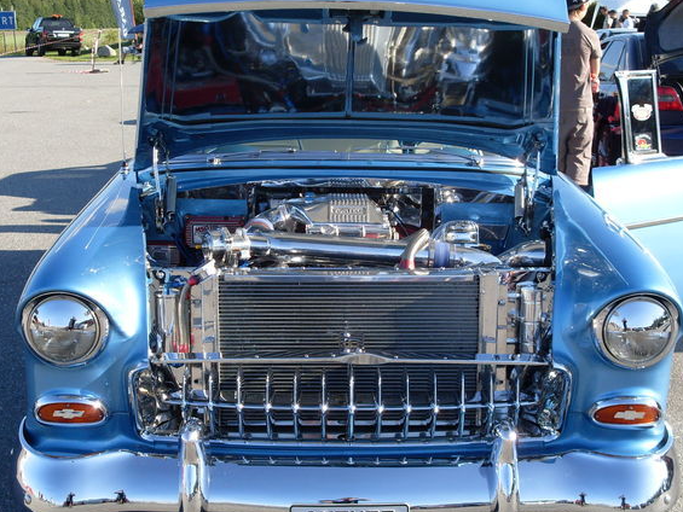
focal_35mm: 68
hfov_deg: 28.5
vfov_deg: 21.6
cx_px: 360
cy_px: 266
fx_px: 1342
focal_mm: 9.9
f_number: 3.4
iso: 80
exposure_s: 1/500
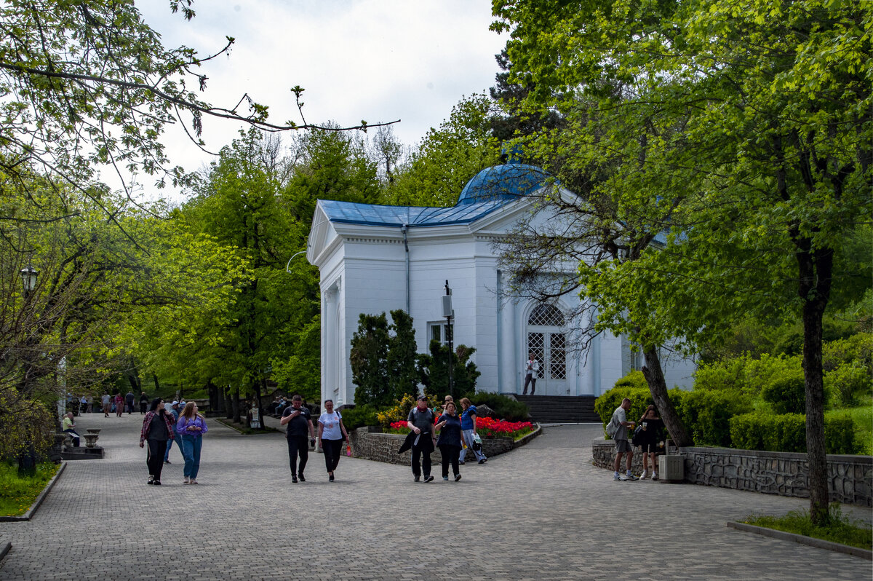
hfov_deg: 33.4
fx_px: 1454
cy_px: 290
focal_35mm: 60
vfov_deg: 22.6
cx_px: 436
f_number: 18
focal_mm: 40
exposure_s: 1/320
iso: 640
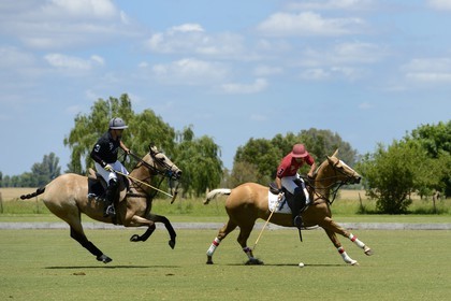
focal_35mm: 200
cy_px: 150
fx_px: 2505
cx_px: 226
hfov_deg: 10.3
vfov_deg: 6.9
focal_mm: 200
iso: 400
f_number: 8
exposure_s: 1/1250
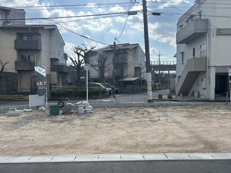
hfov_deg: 61.6
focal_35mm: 29
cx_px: 110
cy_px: 90
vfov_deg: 48.2
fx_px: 194
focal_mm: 5.7
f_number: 1.5
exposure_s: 1/5319
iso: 50
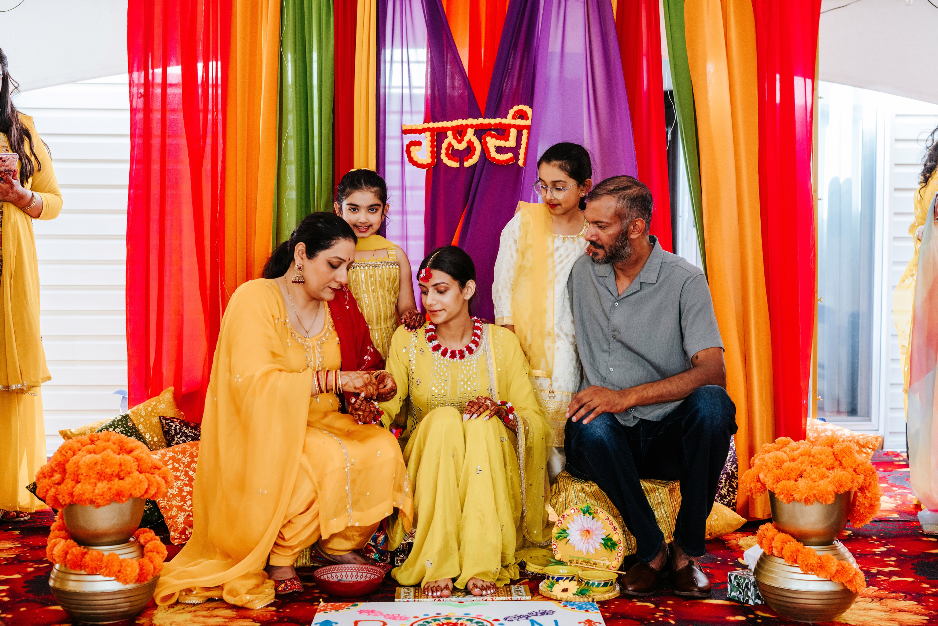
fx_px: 1303
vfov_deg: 27.0
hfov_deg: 39.6
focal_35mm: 50
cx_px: 469
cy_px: 313
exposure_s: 1/400
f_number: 3.2
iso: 1250
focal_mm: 50
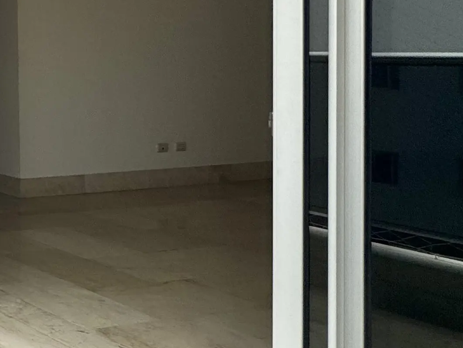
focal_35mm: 53
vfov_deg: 26.9
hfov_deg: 22.1
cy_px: 56
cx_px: -368
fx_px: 709
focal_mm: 2.22
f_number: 2.2
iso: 40
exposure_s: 1/498
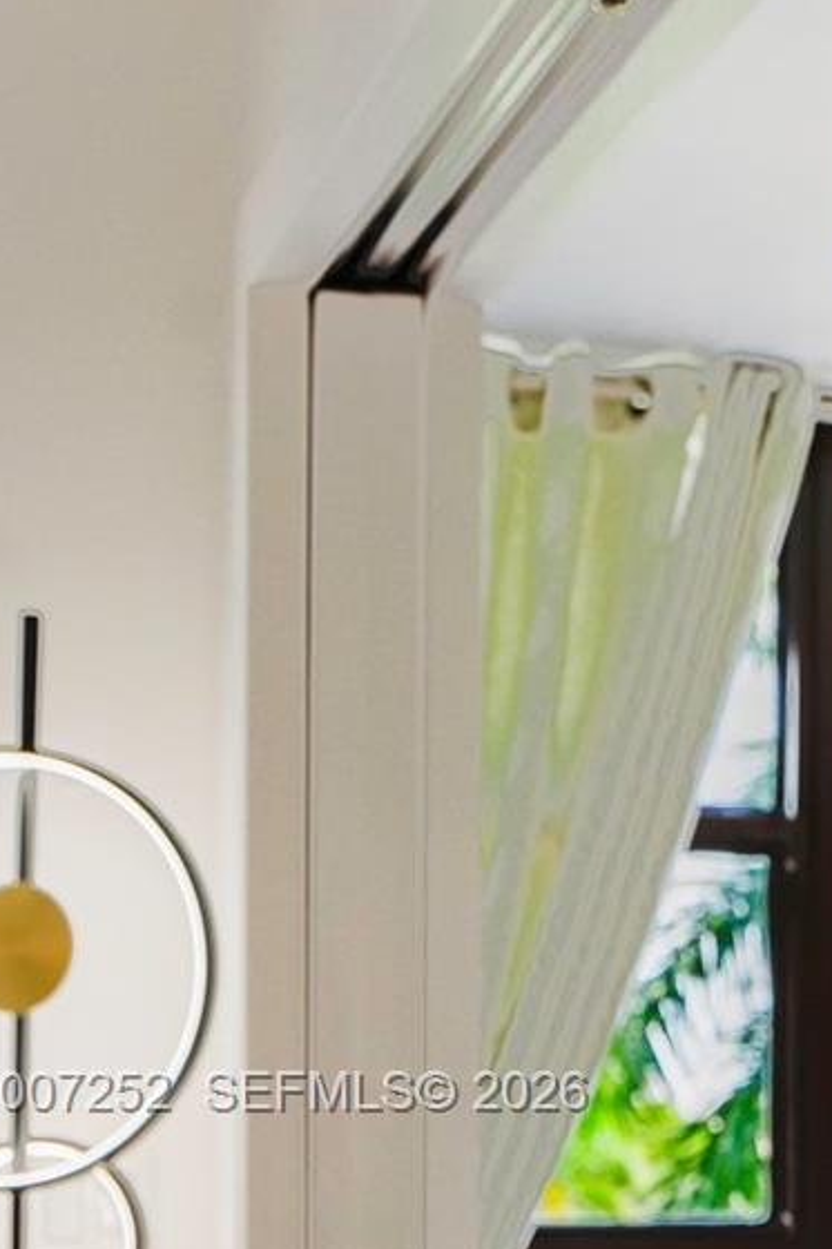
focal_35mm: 100
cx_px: 1677
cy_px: 1095
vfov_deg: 20.1
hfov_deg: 12.1
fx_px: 3469
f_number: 5
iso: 640
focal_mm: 35
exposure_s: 1/800
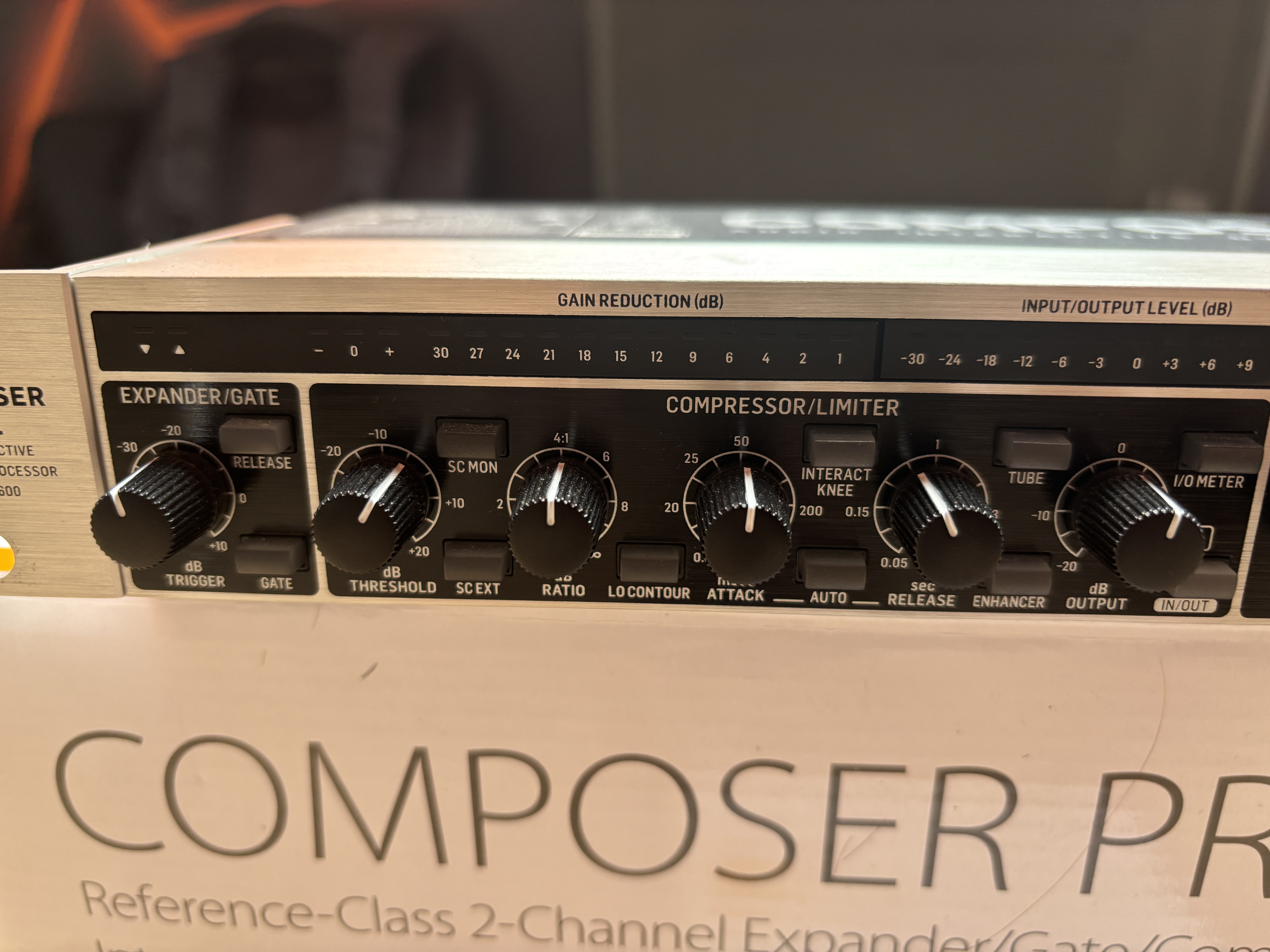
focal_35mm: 26
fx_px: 954
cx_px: 635
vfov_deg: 53.1
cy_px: 476
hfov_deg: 67.3
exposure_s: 1/99
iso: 125
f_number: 1.6
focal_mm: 5.96
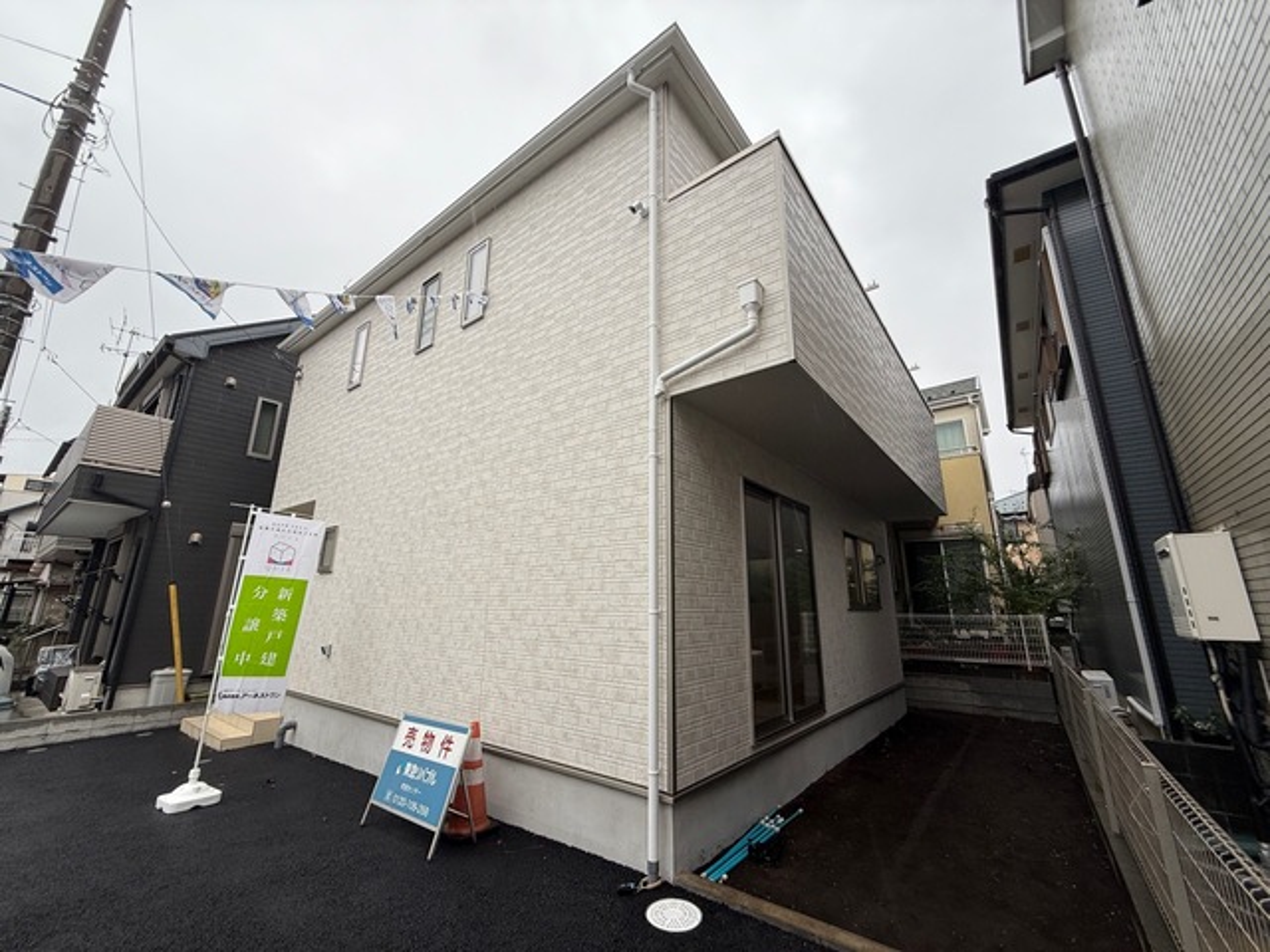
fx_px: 514
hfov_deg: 102.1
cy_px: 476
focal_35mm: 14
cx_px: 635
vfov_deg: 85.7
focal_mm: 2.22
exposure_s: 1/177
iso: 50
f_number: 2.2
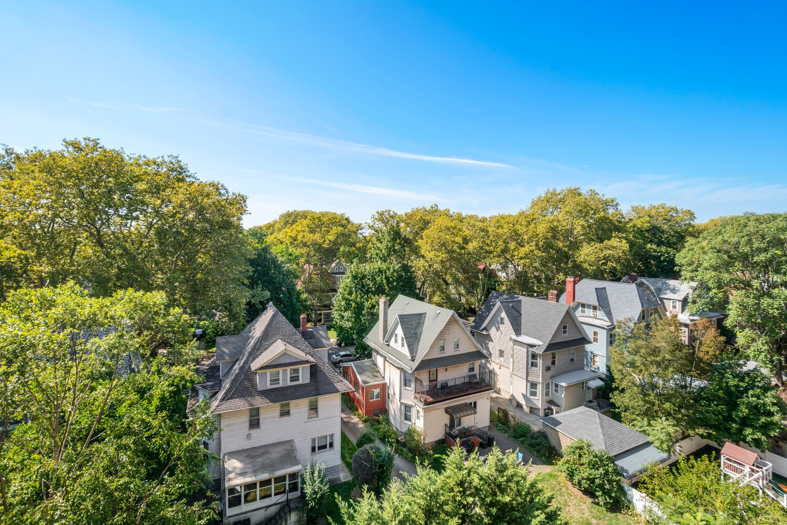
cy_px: 262
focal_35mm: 15
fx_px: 328
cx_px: 394
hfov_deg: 100.4
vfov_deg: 77.3
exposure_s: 1/800
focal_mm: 10
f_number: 9
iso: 500
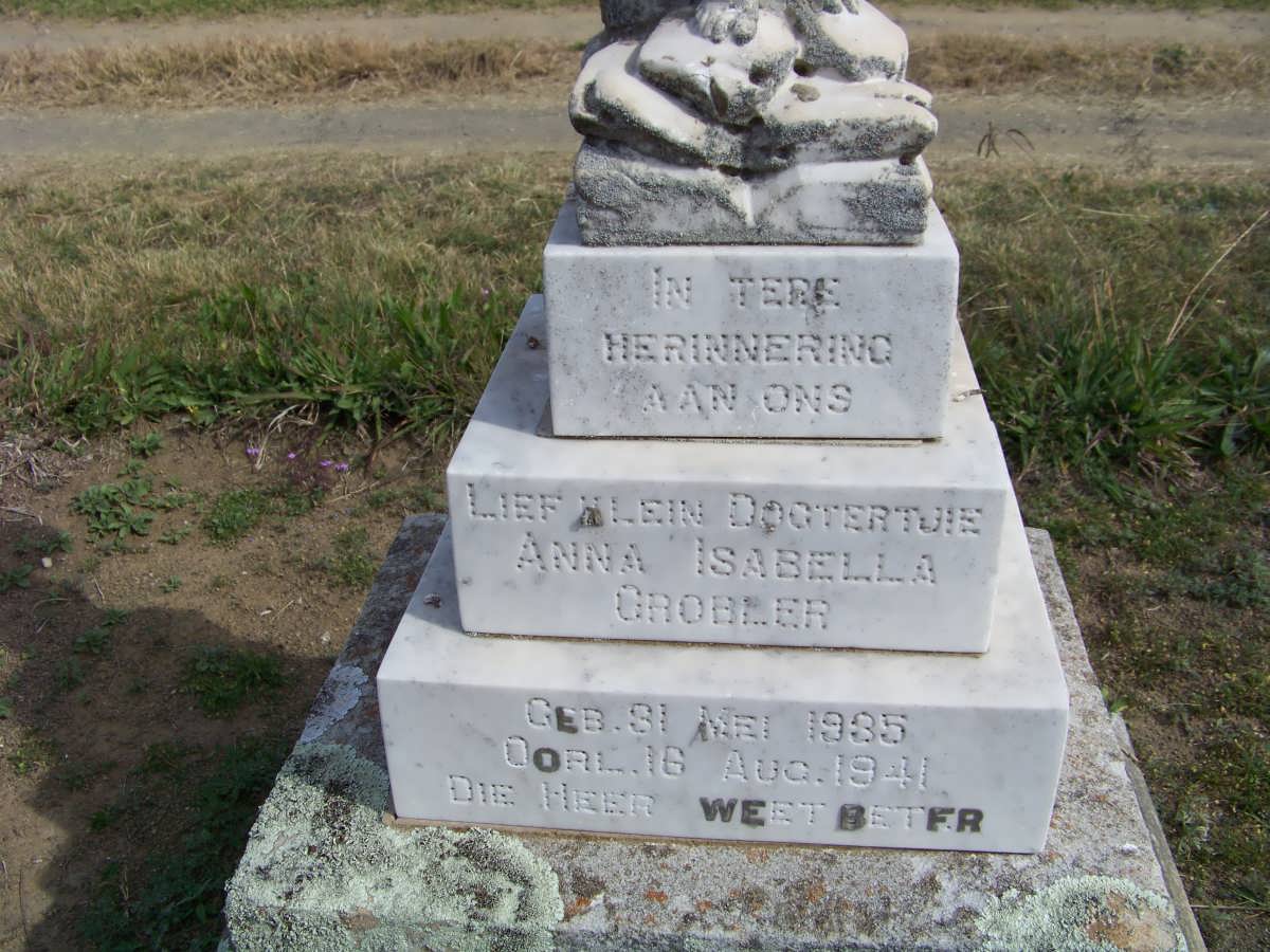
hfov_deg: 51.4
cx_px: 635
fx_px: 1321
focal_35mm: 36
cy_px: 476
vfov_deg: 39.7
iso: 64
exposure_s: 1/640
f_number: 4
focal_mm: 5.85
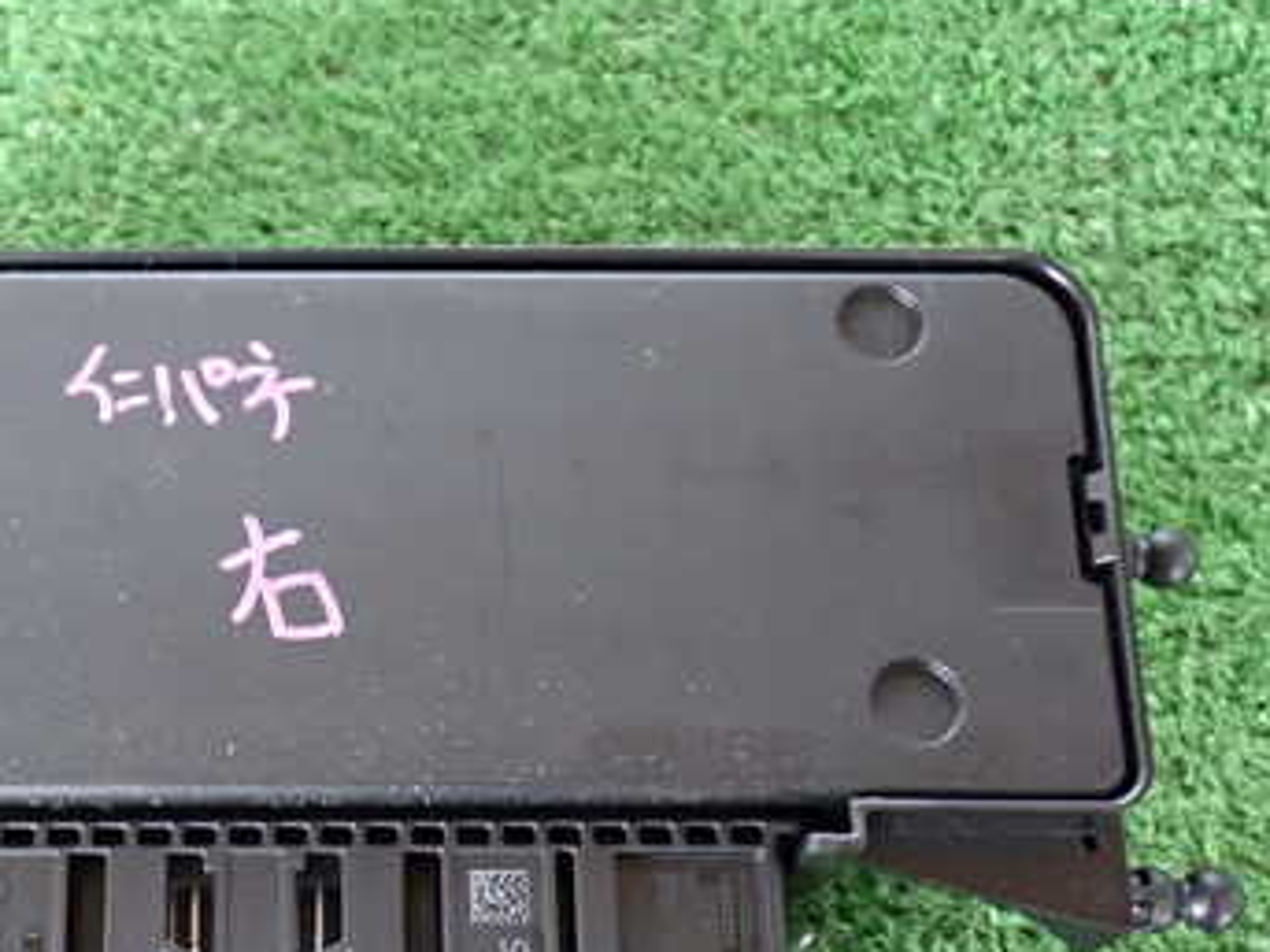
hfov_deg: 30.2
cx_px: 311
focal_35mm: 63
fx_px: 2311
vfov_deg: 23.1
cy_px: 670
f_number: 2.5
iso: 800
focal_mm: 6.37
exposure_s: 1/30
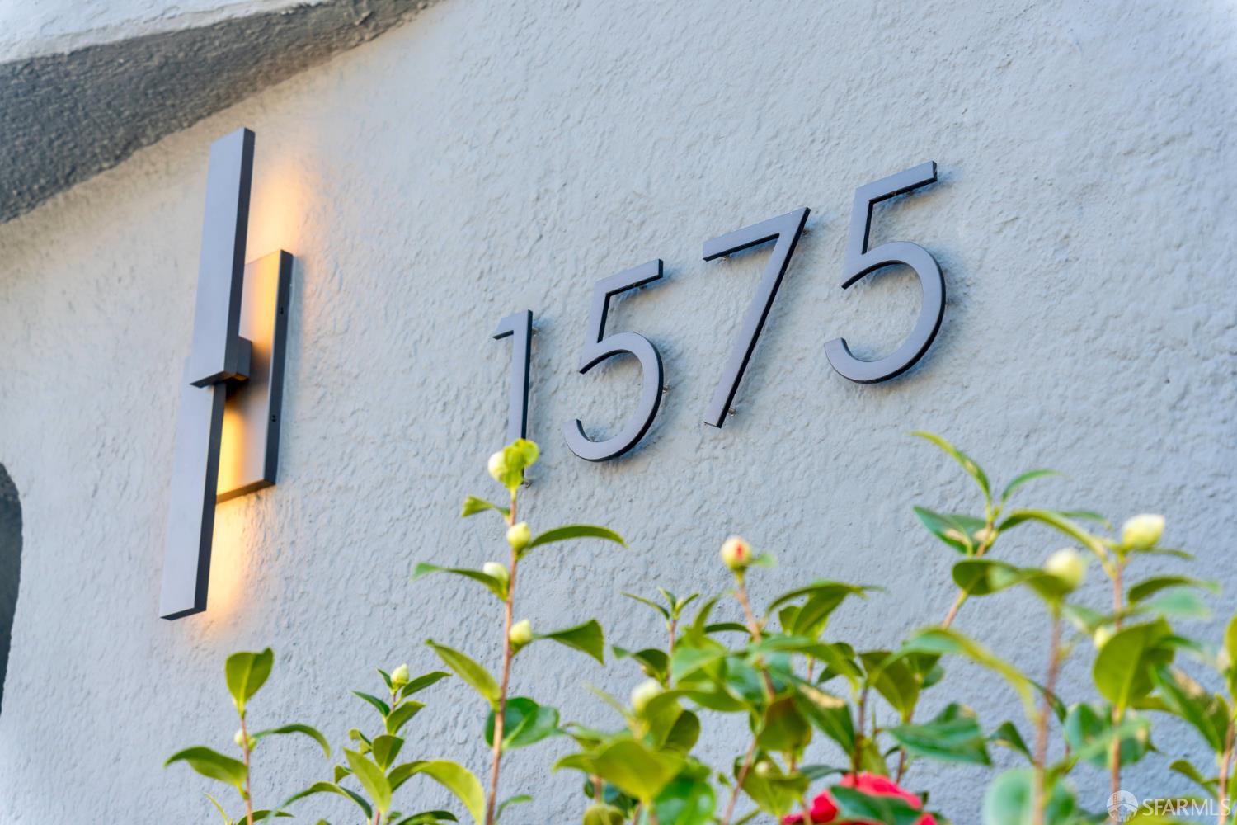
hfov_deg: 33.4
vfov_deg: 22.6
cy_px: 412
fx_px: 2062
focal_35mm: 60
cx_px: 618
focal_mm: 60
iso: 320
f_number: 4
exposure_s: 1/50
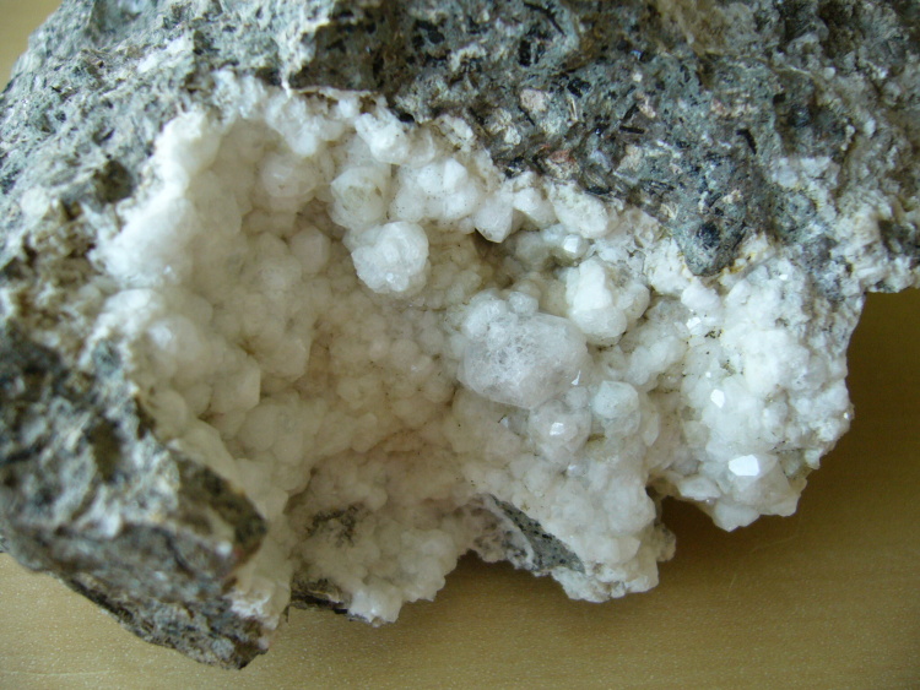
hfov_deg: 52.6
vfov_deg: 40.7
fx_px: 931
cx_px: 460
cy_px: 345
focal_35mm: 35
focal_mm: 5.8
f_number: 2.8
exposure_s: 1/13
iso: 100
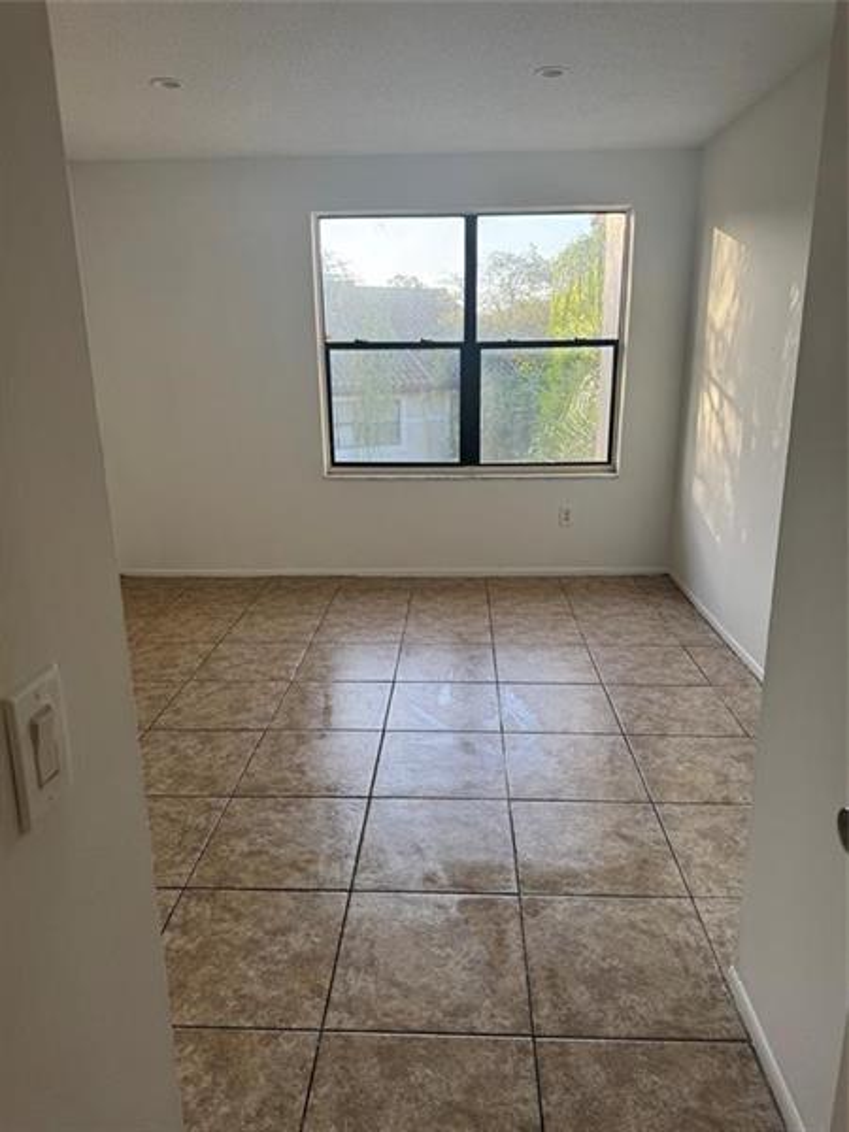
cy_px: 566
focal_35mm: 24
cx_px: 424
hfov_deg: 56.8
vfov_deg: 71.6
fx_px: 785
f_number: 1.78
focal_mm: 6.76
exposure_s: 1/146
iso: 64
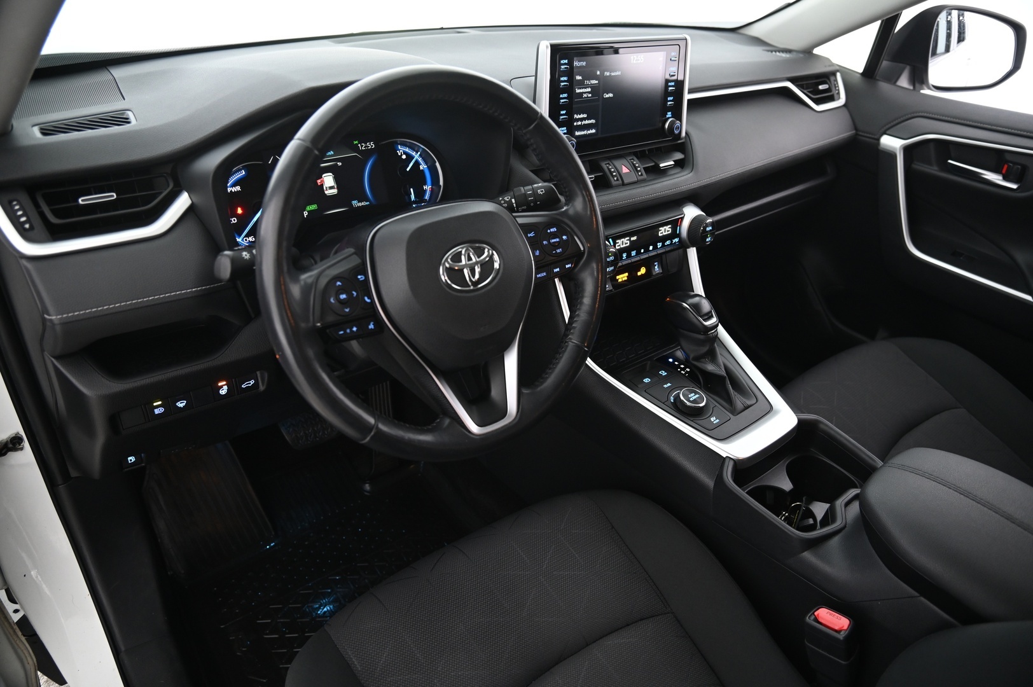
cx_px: 516
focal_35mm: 24
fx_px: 688
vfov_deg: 53.1
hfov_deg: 73.8
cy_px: 344
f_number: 4
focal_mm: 24
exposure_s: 1/15
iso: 2000
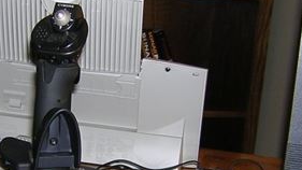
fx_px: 504
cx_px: 122
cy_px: 133
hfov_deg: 33.2
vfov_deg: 18.9
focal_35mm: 63
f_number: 2.6
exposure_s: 1/60.1
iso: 100
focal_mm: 4.7
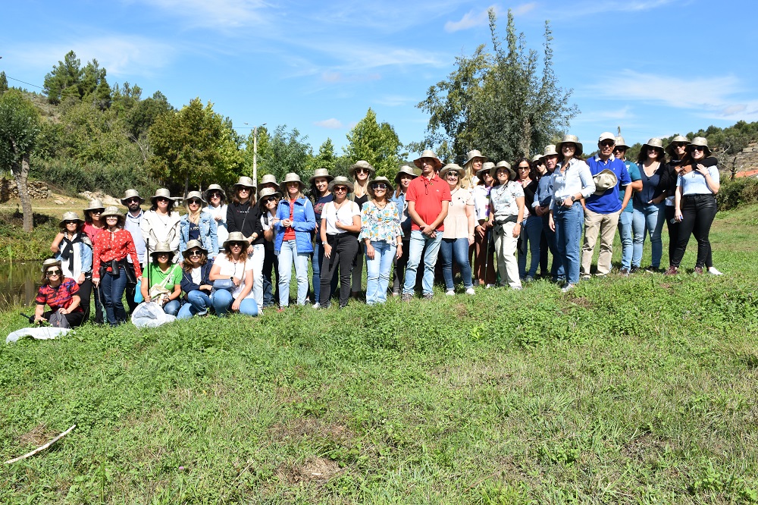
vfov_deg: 36.8
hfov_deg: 53.1
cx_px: 379
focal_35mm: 36
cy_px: 252
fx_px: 758
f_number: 10
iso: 200
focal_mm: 24
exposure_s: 1/400
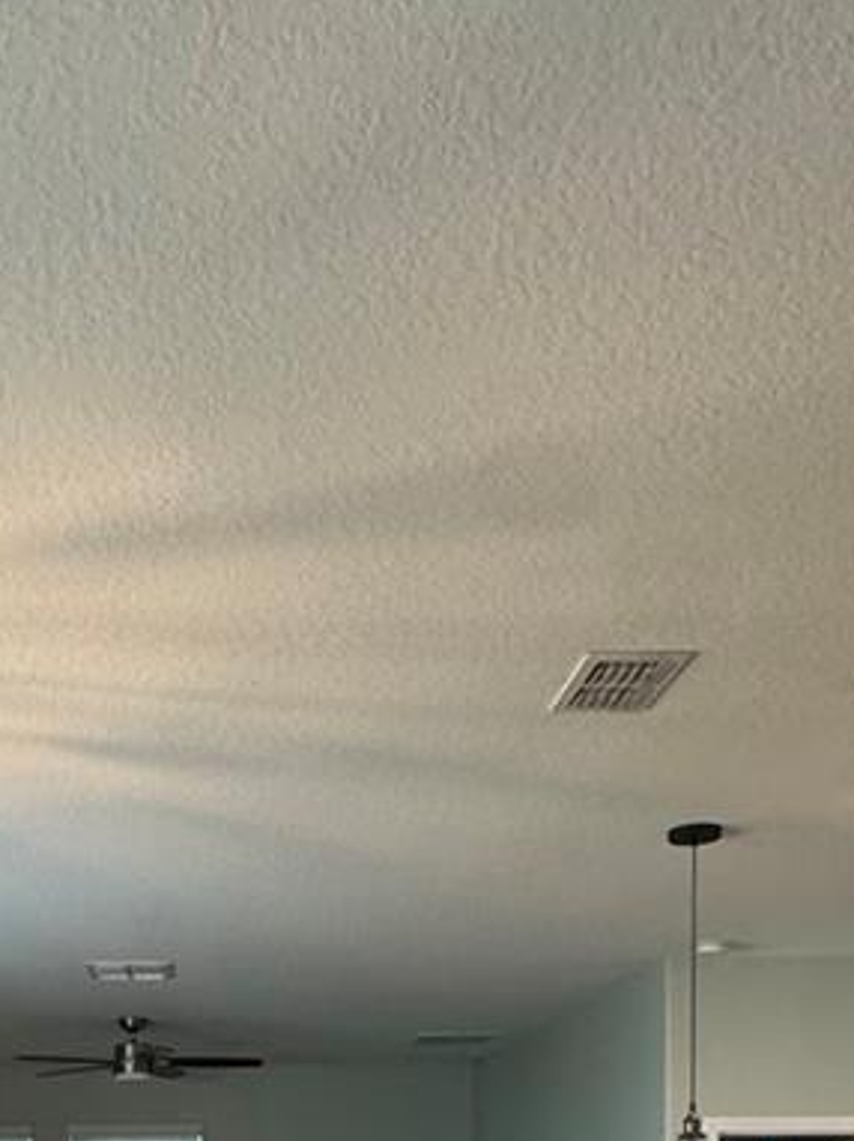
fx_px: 1449
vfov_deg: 35.6
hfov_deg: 32.1
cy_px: 1302
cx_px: 185
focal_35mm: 44
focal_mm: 2.22
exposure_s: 1/60
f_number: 2.2
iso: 400
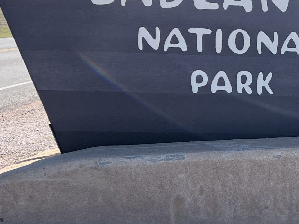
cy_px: 113
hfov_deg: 23.7
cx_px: 329
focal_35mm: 77
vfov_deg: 19.1
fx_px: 665
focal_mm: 5.7
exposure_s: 1/3968
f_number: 1.5
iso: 50
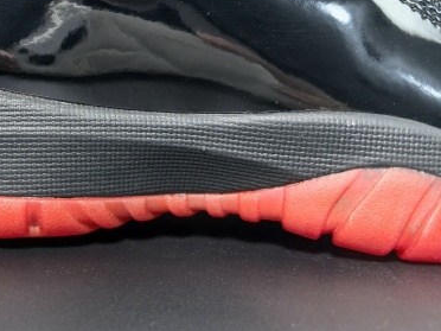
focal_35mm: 58
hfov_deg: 30.3
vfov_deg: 24.4
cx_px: -24
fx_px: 739
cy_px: 25
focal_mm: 6.98
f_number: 2
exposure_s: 1/195
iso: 50
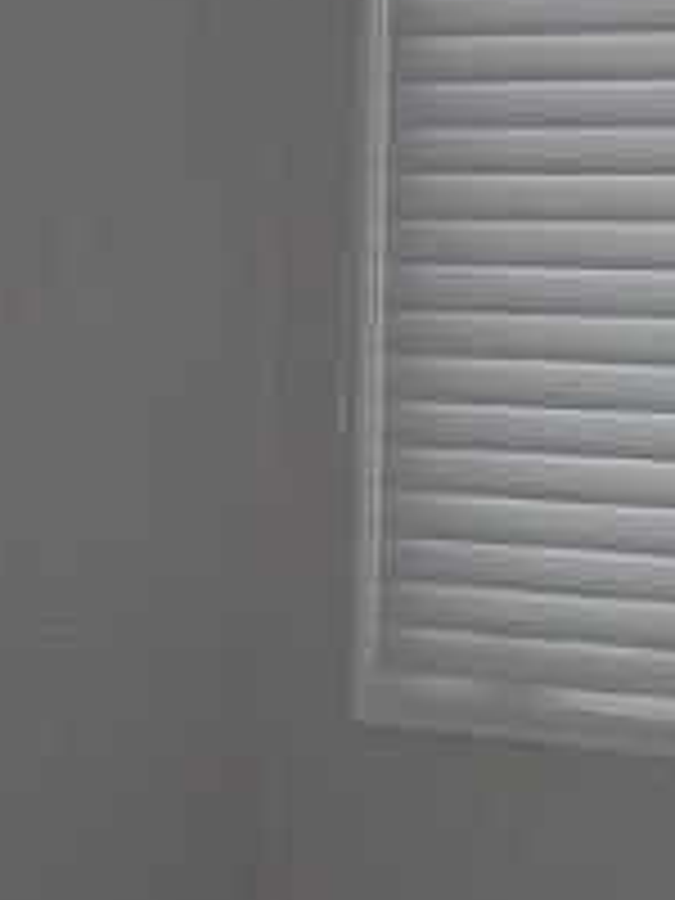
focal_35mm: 146
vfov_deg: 13.5
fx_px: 3796
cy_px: 432
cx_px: 832
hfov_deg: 10.0
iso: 50
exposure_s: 1/60.1
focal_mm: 7.8
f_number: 2.8
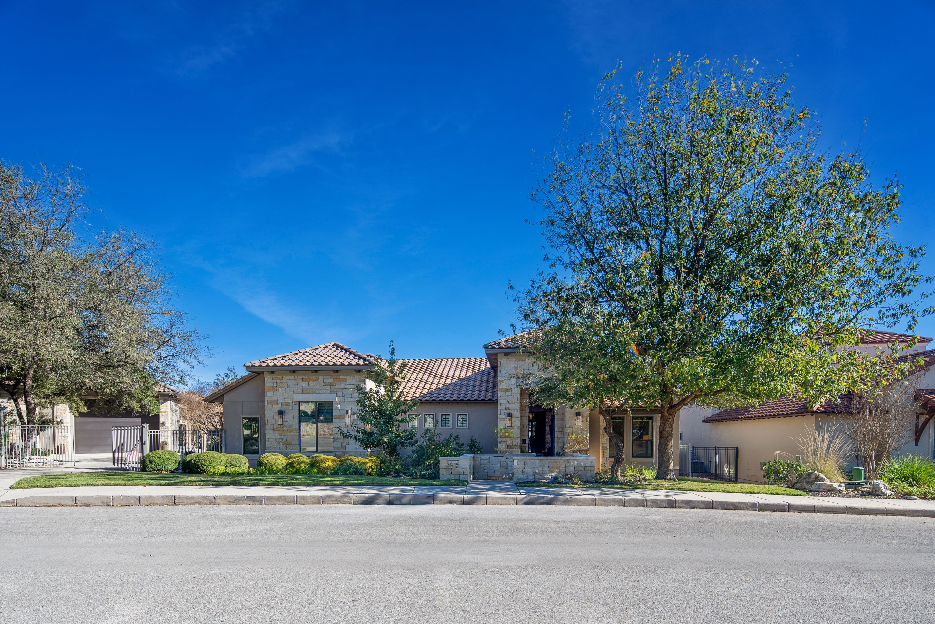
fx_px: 441
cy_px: 312
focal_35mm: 17
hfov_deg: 93.3
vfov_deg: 70.4
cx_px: 468
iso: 80
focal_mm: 17
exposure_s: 1/200
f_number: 7.1
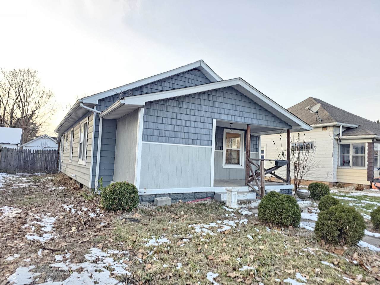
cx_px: 190
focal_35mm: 23
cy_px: 142
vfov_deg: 58.9
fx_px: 252
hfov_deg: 73.9
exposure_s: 1/100
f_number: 1.7
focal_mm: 6.3
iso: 250
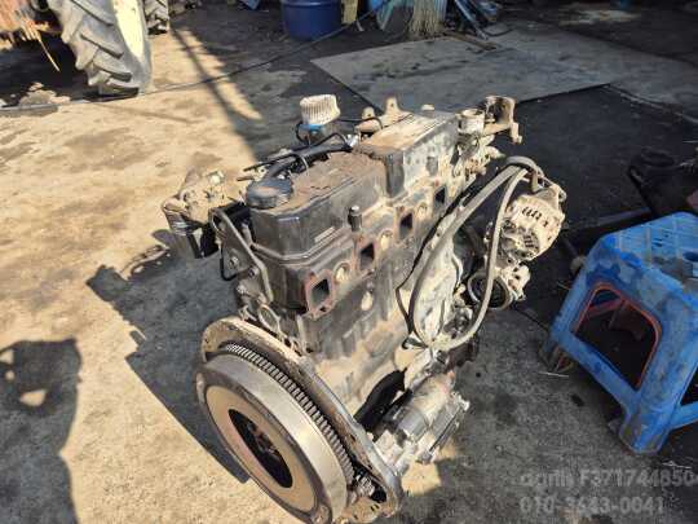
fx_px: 464
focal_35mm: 23
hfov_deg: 73.9
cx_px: 349
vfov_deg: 58.9
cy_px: 262
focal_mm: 5.4
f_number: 1.8
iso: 25
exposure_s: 1/600
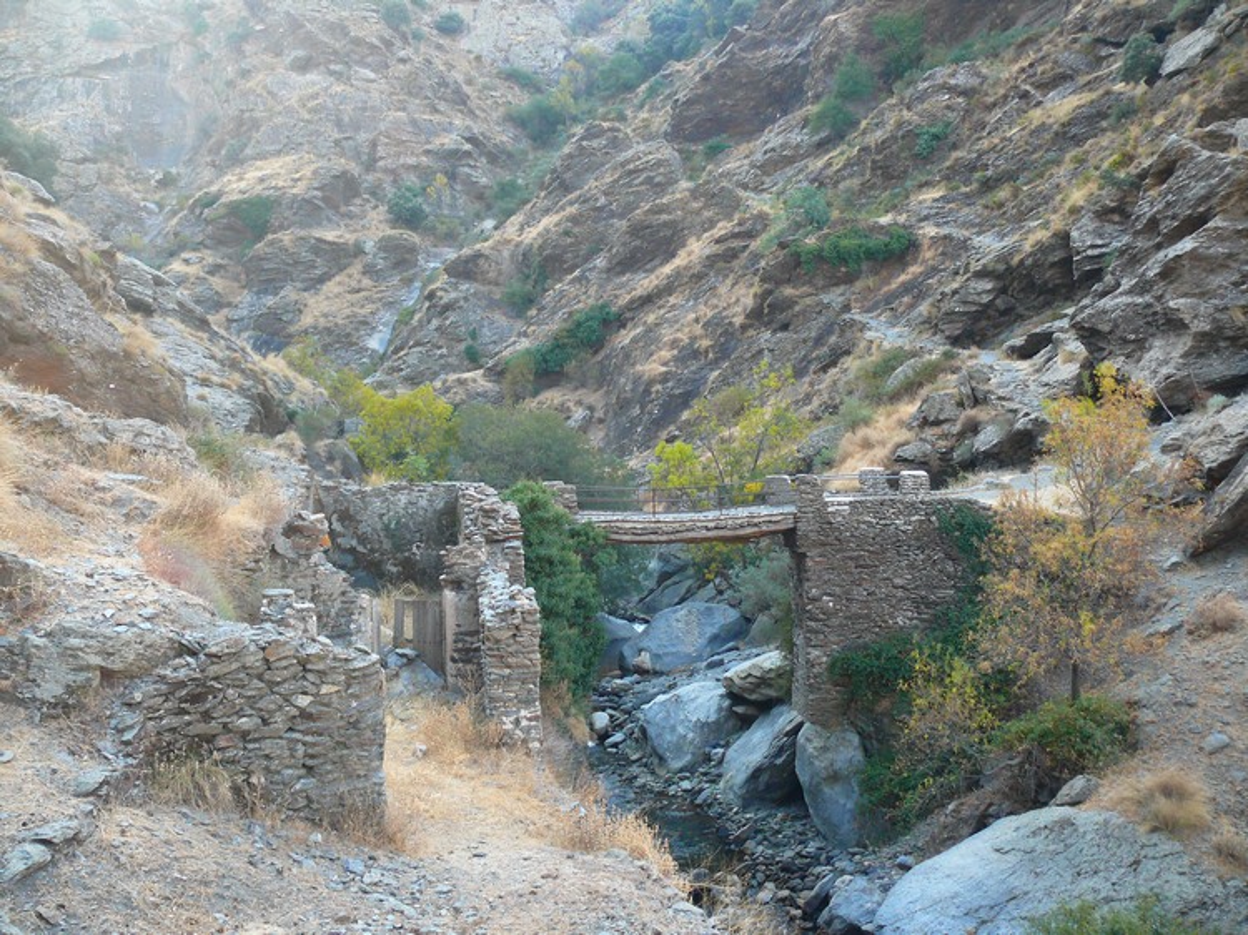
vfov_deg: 40.7
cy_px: 468
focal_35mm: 35
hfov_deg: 52.6
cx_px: 624
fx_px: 1261
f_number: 2.8
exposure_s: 1/30
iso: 160
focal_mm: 7.4
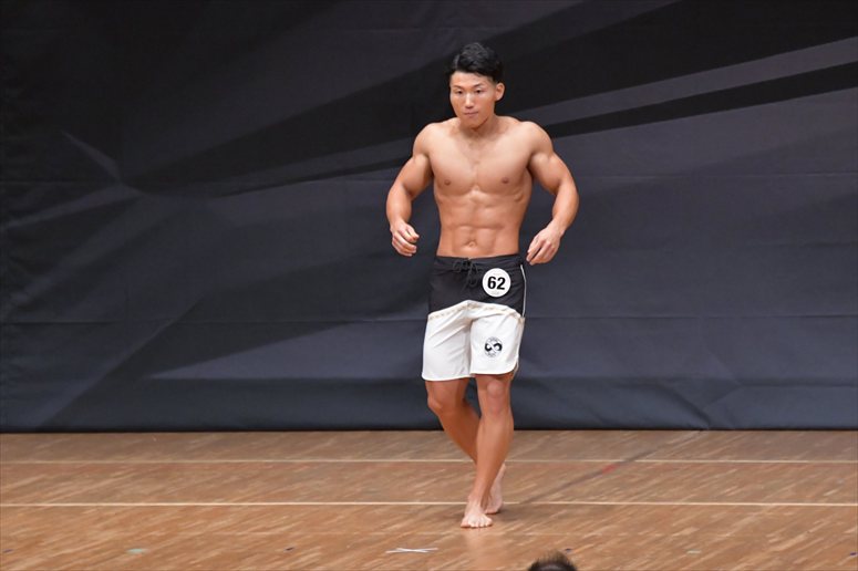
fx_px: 6789
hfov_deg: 7.2
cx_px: 429
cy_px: 286
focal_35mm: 285
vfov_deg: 4.8
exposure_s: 1/400
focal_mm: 190
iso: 6400
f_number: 5.6
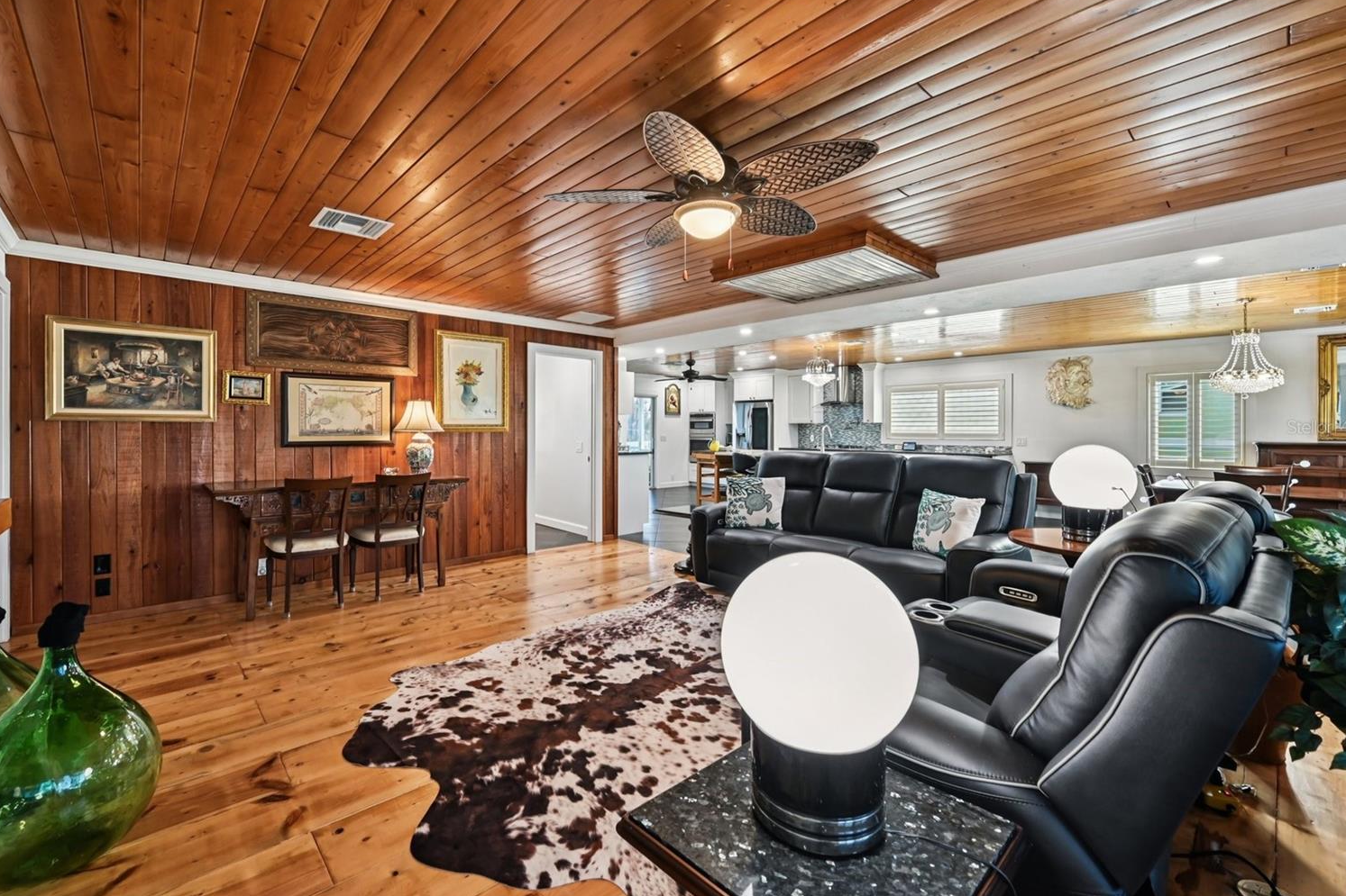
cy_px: 427
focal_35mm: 15
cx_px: 646
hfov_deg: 100.3
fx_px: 561
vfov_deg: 77.3
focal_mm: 14
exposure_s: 1/30
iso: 400
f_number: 8
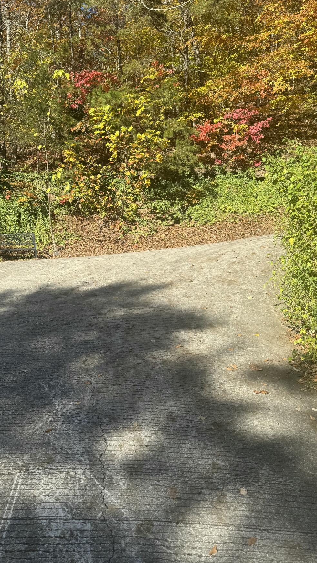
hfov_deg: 38.4
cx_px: 97
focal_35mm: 30
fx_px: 448
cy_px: 257
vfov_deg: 64.2
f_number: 1.78
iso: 80
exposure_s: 1/1923
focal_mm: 6.76
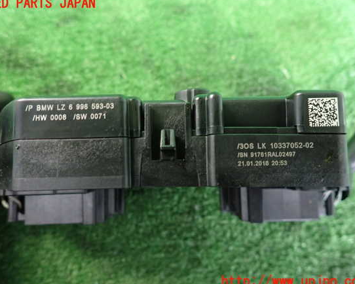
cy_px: 143
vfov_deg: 53.2
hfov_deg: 64.0
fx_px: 284
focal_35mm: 27
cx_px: 173
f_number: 2
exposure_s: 1/30
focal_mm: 4.5
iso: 640
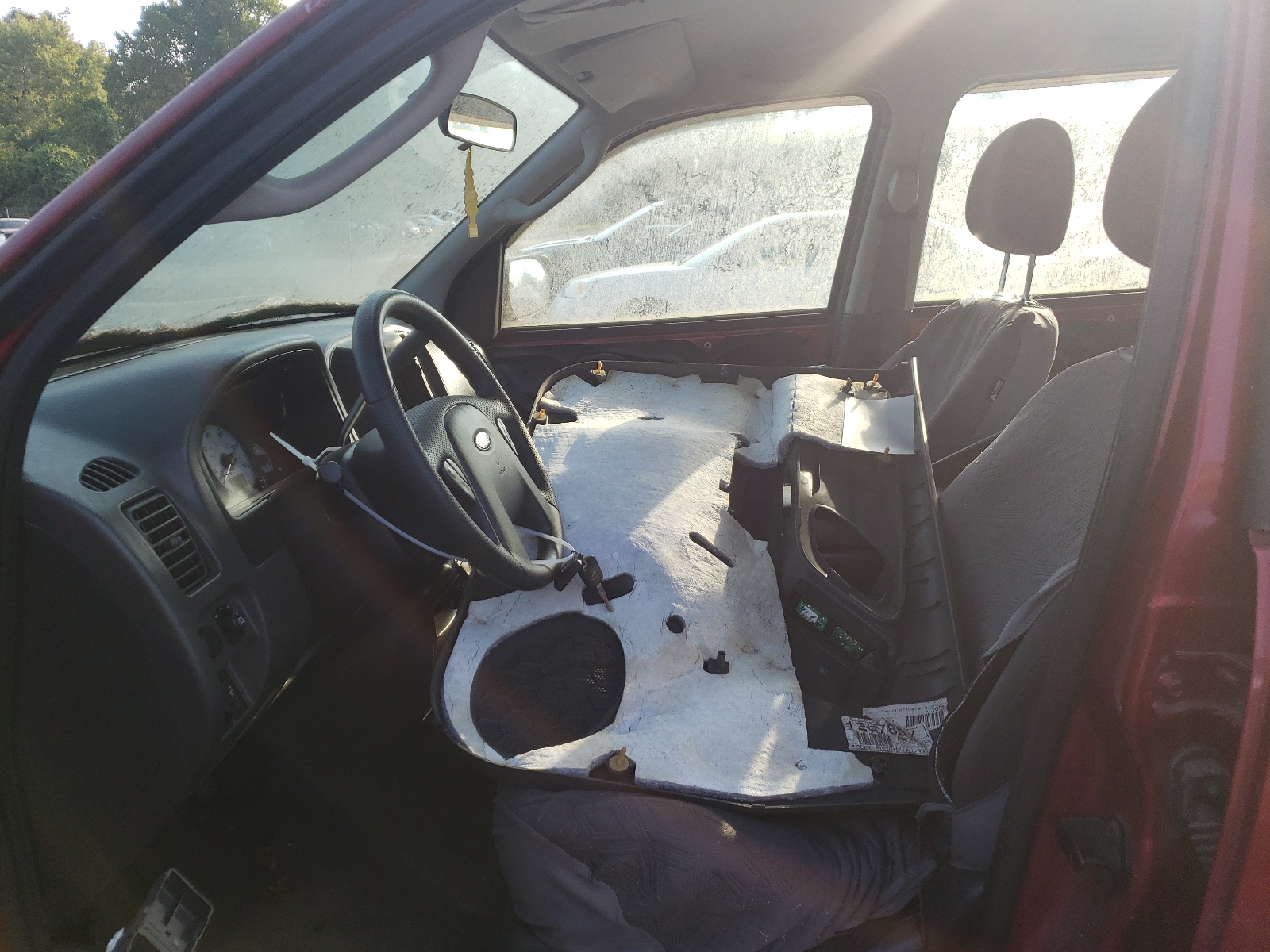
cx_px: 635
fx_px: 954
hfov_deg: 67.3
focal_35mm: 26
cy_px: 476
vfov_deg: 53.1
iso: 50
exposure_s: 1/909
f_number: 1.5
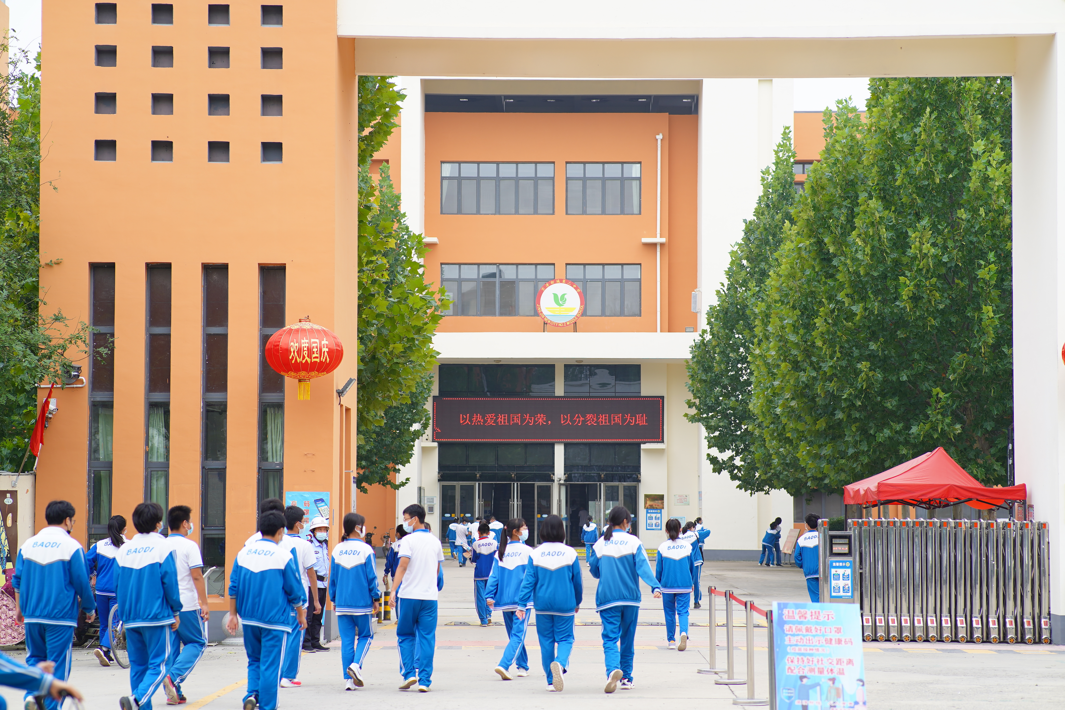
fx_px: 2514
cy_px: 355
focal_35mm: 85
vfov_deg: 16.1
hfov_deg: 23.9
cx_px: 532
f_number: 2.8
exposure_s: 1/400
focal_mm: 85
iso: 100
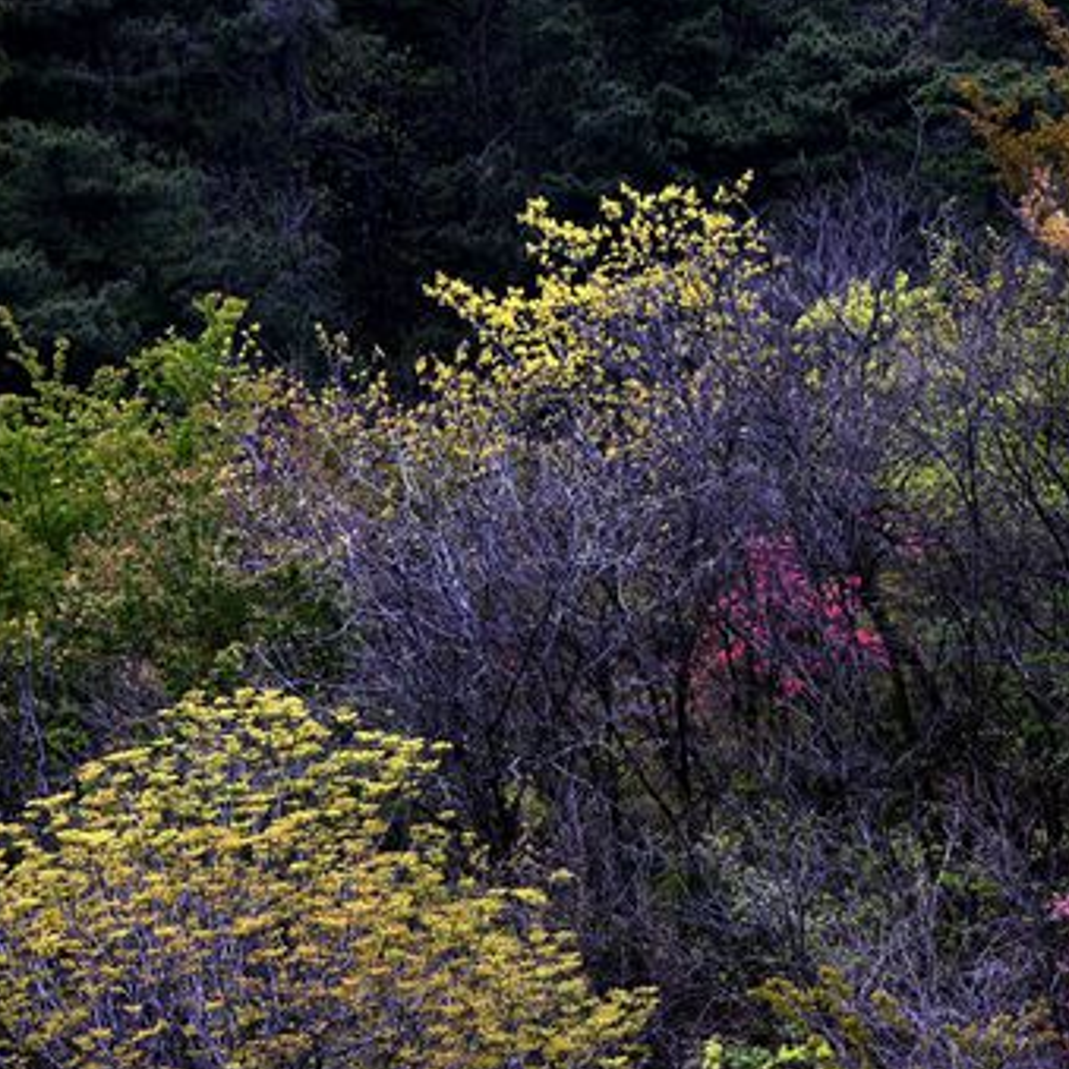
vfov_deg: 5.8
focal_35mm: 301
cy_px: 807
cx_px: 1022
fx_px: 10517
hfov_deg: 5.8
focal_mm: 150
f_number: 5.6
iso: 80
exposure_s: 1/60
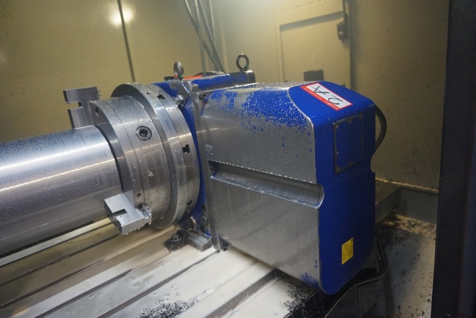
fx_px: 317
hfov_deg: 73.7
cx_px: 238
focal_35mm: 24
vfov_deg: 53.1
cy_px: 159
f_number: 3.5
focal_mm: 16
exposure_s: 1/160
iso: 2000
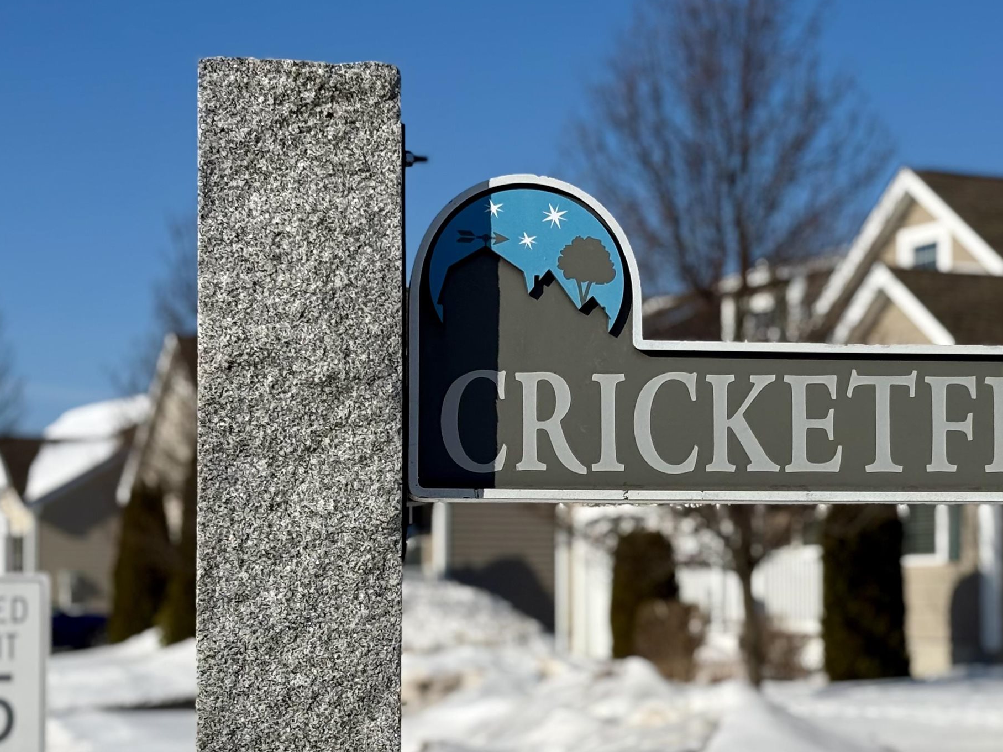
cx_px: 739
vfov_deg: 16.7
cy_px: 499
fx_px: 2550
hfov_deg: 22.1
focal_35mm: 88
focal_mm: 5.96
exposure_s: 1/6369
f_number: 1.6
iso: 25
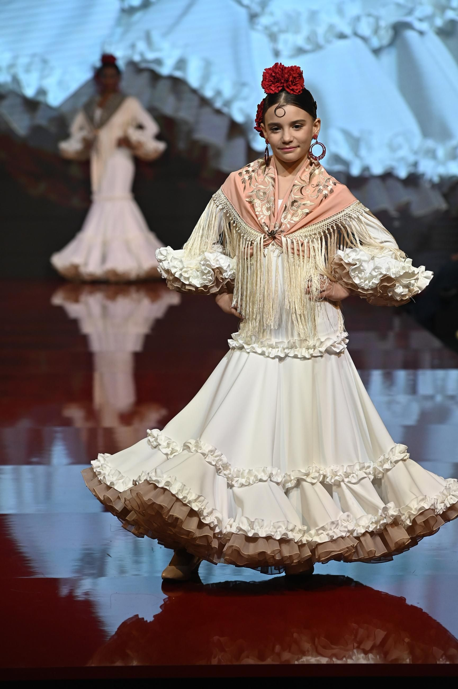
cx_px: 229
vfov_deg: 18.3
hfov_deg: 12.2
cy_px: 344
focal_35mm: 112
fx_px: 2140
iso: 2000
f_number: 4.5
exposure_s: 1/800
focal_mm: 112
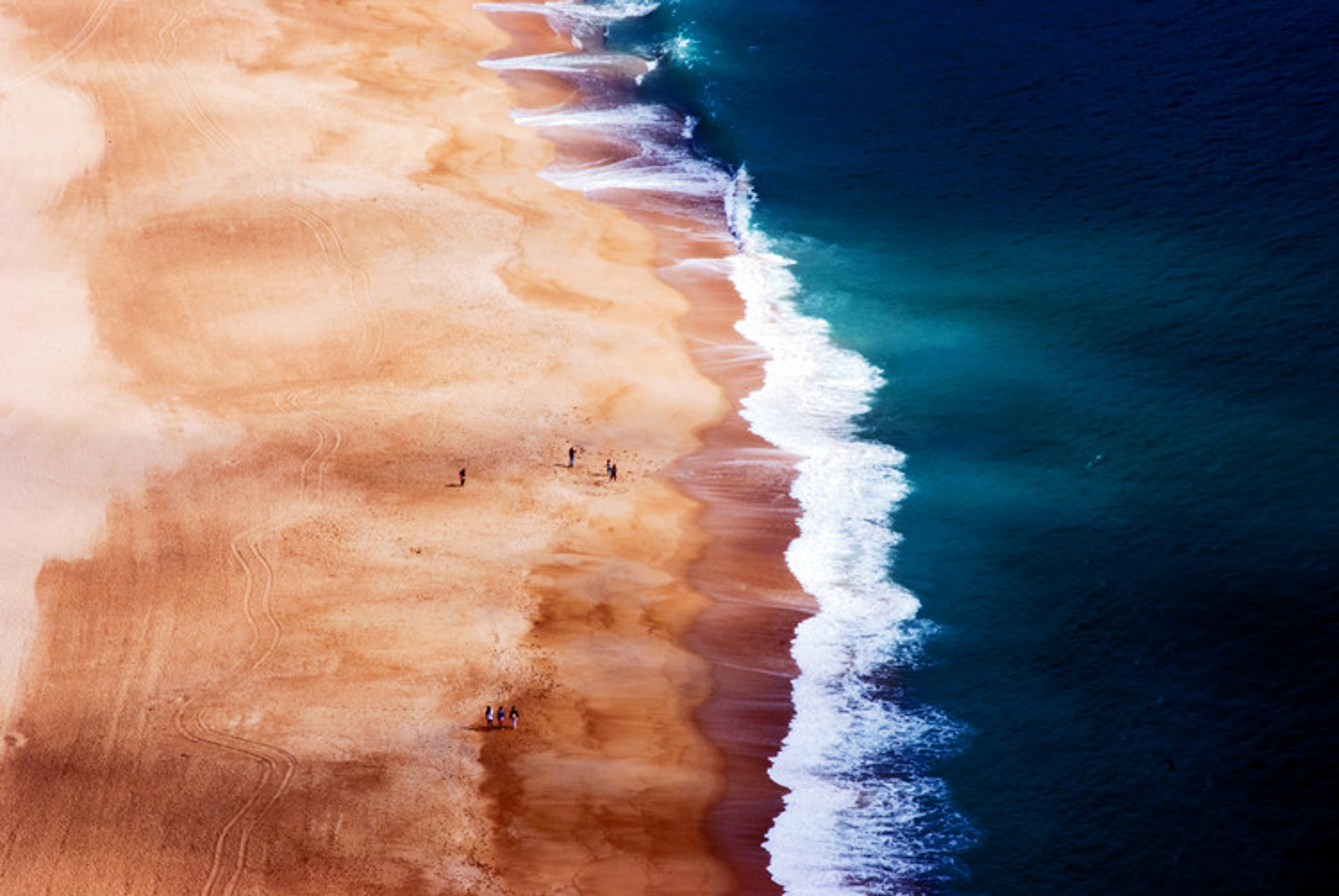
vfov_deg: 13.1
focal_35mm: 105
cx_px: 670
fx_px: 3910
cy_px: 448
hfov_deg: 19.4
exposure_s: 1/80
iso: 400
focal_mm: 70
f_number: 29
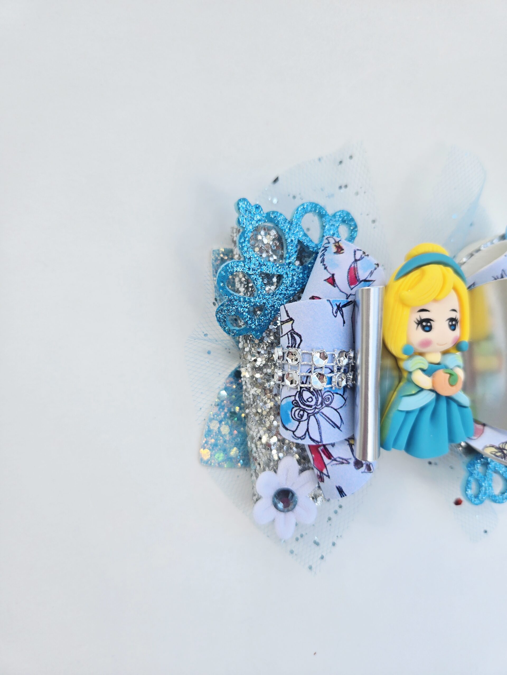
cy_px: 338
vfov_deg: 73.9
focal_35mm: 23
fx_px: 449
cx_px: 254
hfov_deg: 58.9
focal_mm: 5.4
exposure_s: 1/370
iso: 25
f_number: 1.8
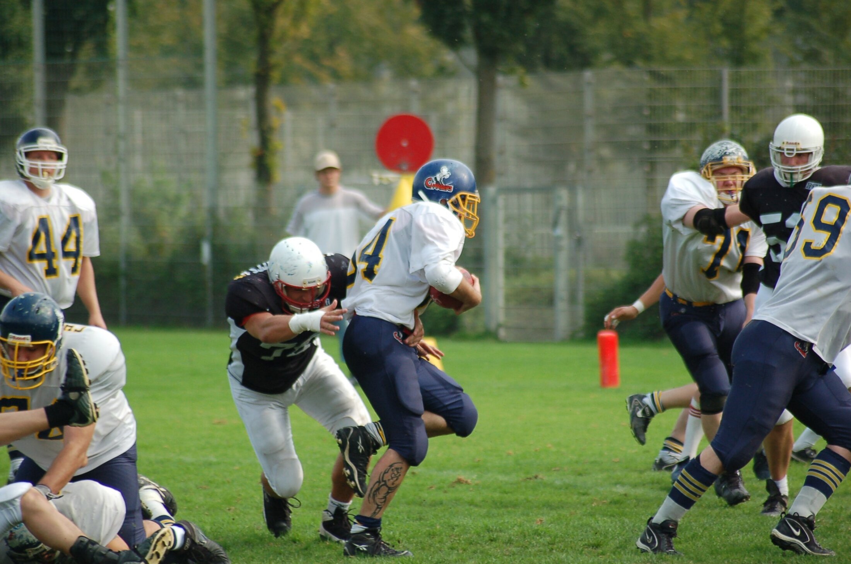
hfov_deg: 6.3
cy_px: 282
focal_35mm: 330
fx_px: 7786
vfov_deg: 4.1
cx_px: 426
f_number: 5.3
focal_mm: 220
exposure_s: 1/800
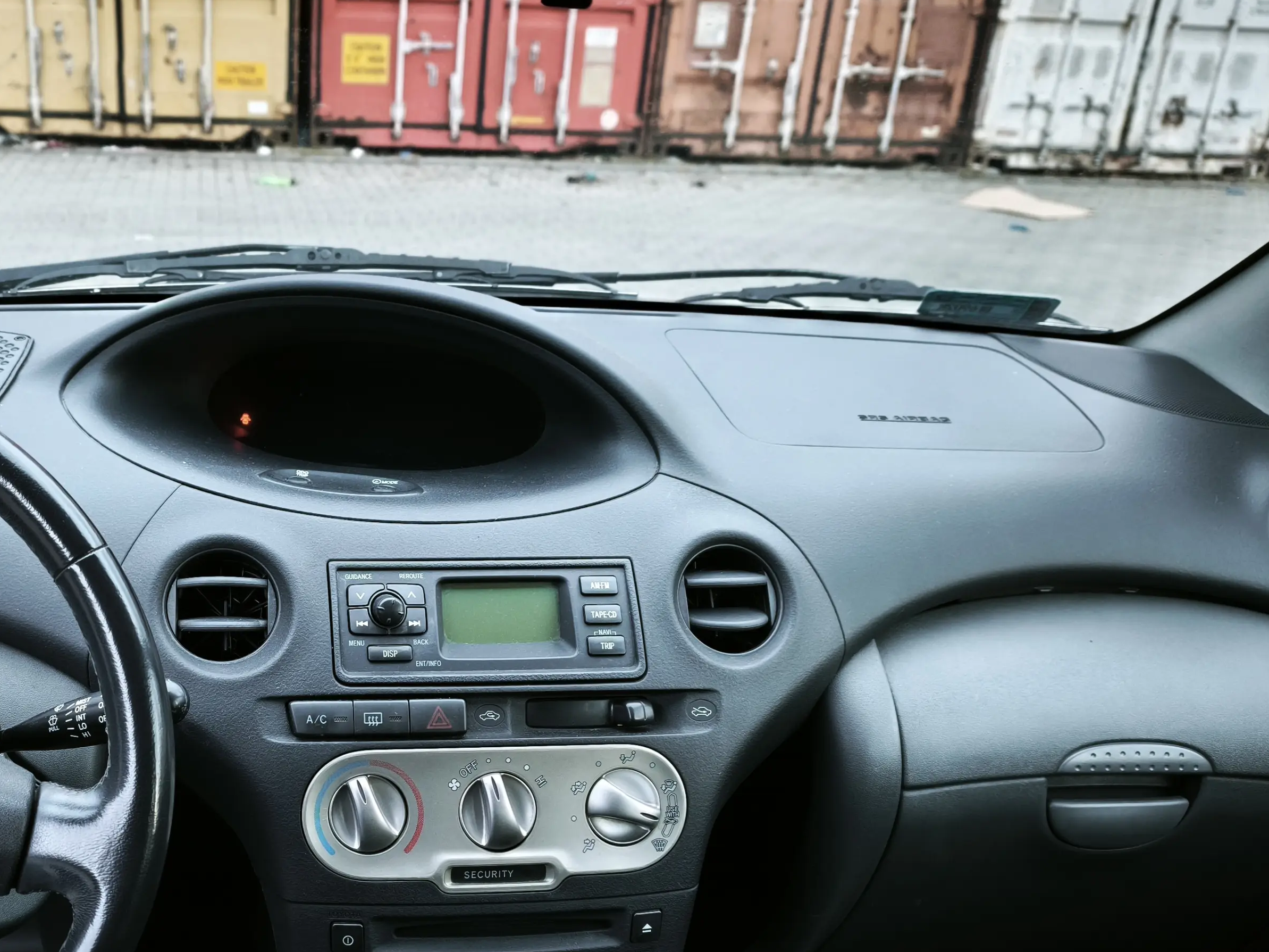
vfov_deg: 38.0
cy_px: 667
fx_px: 1356
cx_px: 368
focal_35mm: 37
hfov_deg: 48.8
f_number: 1.62
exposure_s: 1/25
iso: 800
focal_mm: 6.45
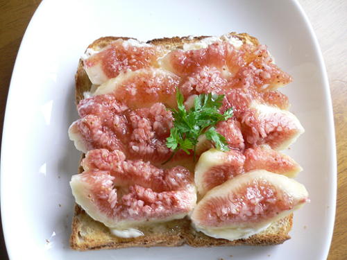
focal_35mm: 35
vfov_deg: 40.7
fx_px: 351
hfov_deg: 52.6
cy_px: 130
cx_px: 174
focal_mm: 5.8
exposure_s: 1/10
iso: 150
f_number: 2.8
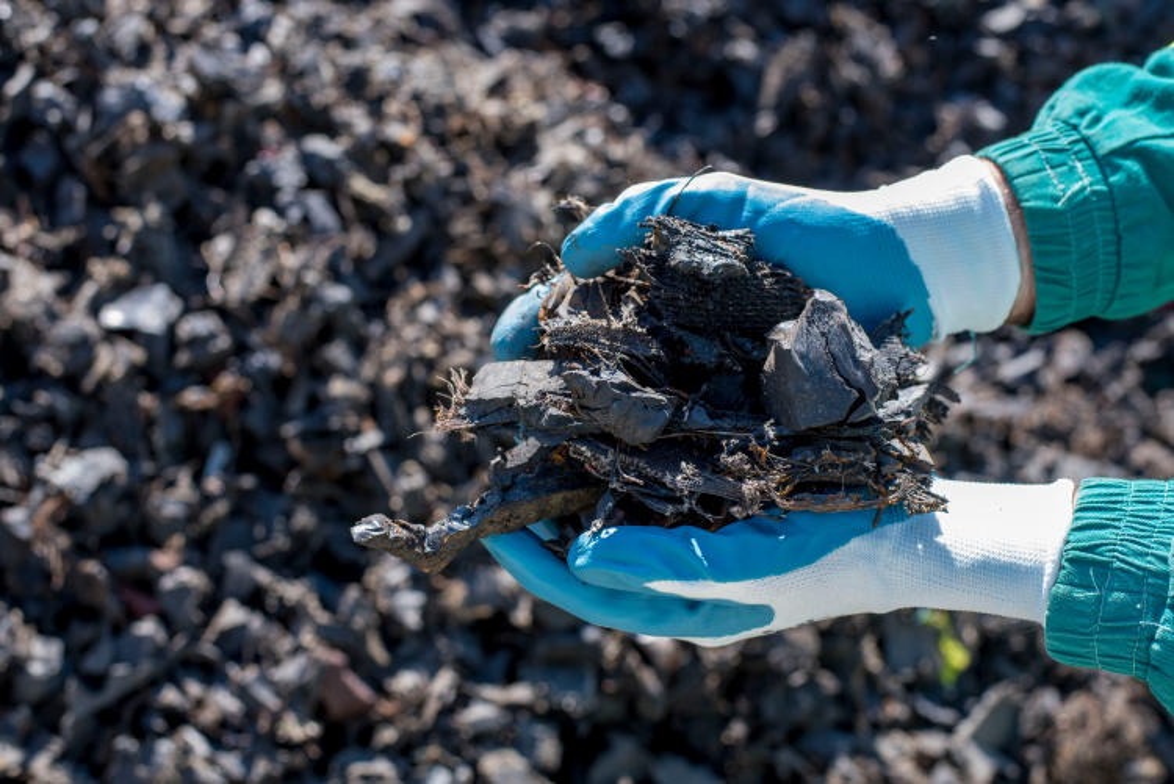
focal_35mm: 50
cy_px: 392
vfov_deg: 27.0
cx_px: 587
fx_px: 1631
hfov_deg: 39.6
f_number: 5.6
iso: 200
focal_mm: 50
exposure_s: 1/200
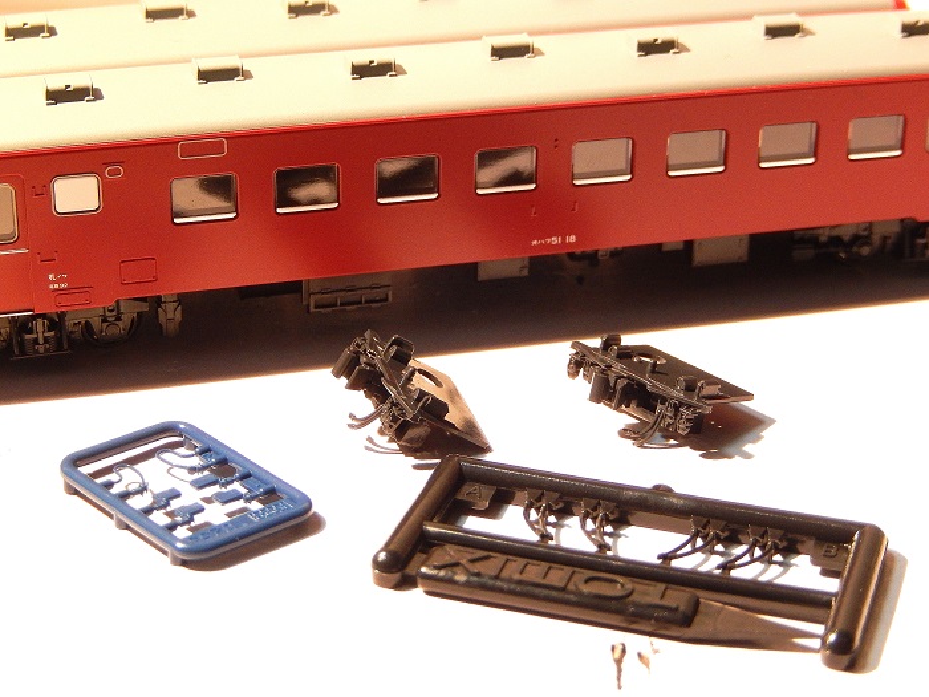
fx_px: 2281
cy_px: 348
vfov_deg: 17.4
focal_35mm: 85
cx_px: 464
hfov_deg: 23.0
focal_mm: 15.2
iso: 400
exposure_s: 1/25
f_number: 5.1
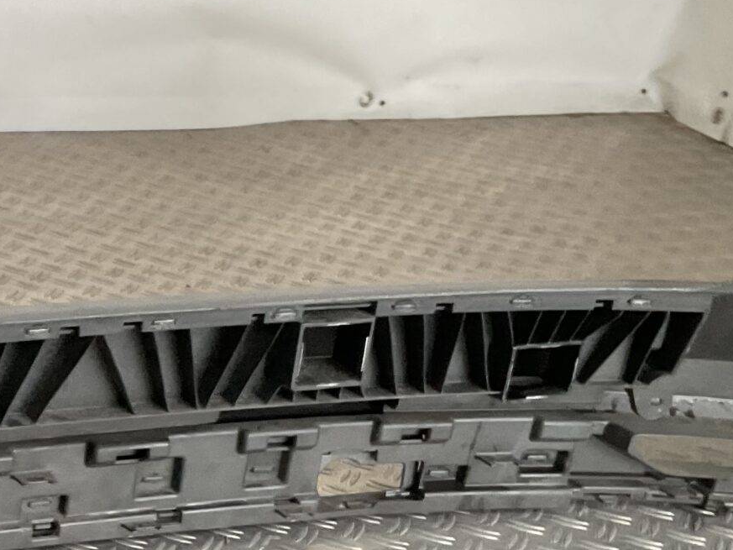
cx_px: -50
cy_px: 485
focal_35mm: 85
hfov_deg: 21.9
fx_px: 1800
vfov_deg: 17.1
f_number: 1.8
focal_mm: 3
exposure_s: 1/60
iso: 160
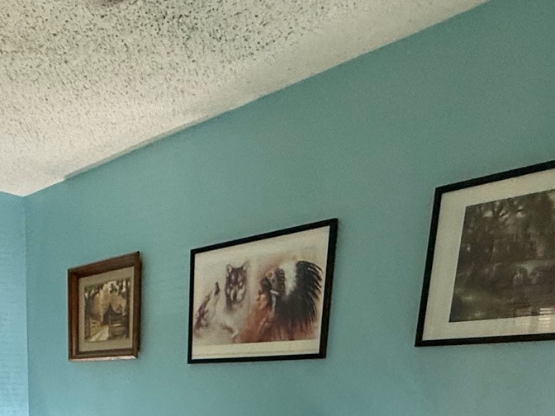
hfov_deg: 44.5
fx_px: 641
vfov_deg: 28.0
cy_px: 574
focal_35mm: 40
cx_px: 111
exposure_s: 1/60
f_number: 2.2
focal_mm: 2.22
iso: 500
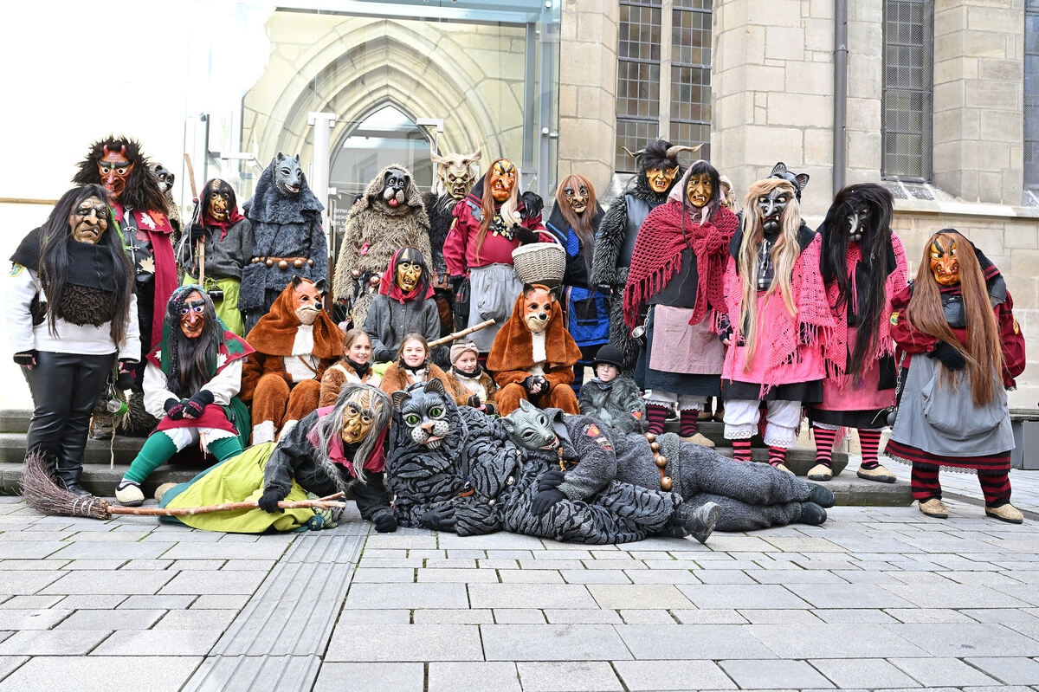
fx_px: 793
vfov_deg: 47.1
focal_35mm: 28
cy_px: 346
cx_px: 520
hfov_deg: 66.4
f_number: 4.5
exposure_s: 1/1250
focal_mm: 27.5
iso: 1250
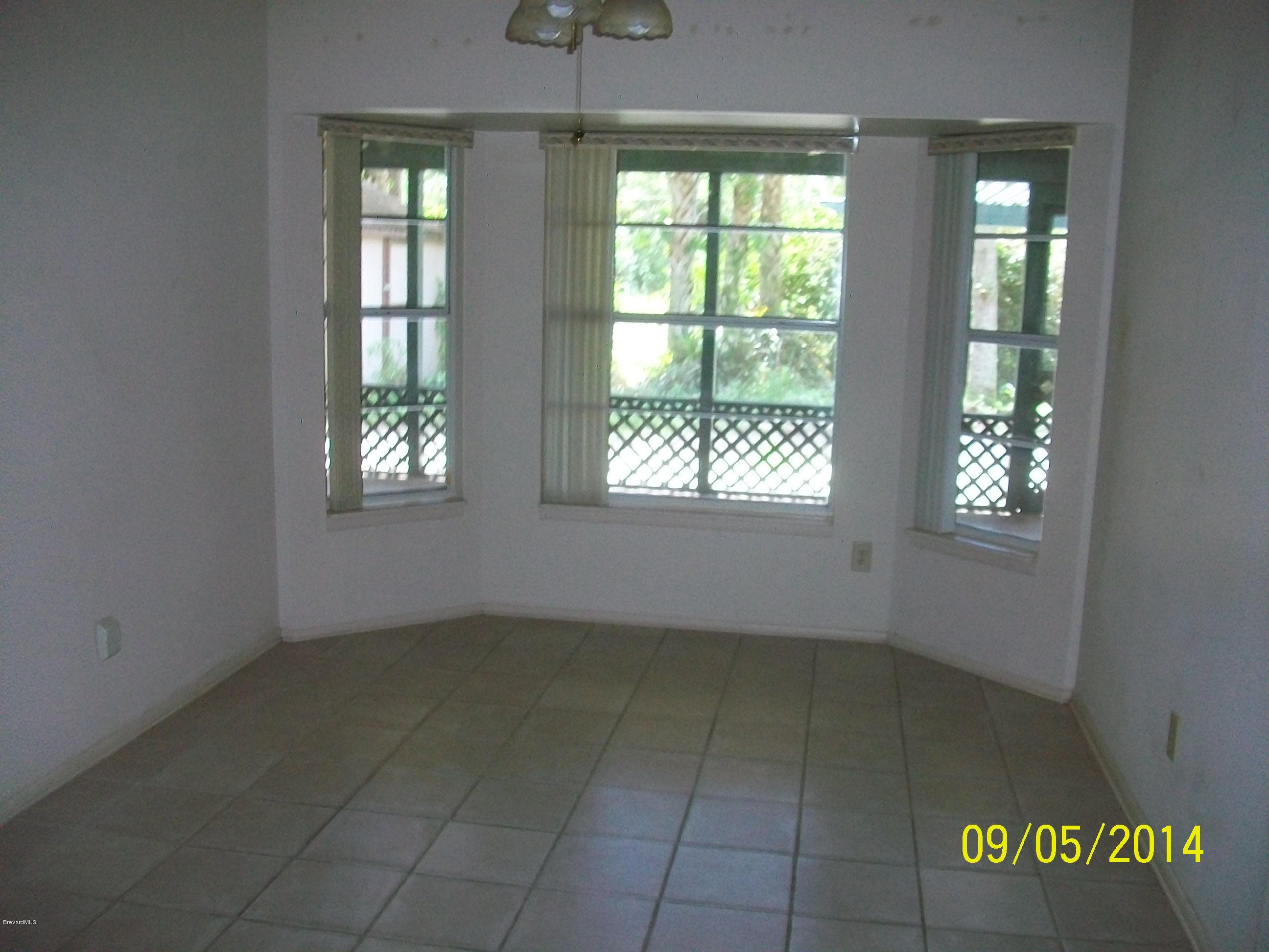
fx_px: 1173
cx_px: 634
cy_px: 476
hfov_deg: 56.8
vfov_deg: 44.2
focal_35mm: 32
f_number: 2.8
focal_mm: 5.7
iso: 160
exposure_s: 1/60
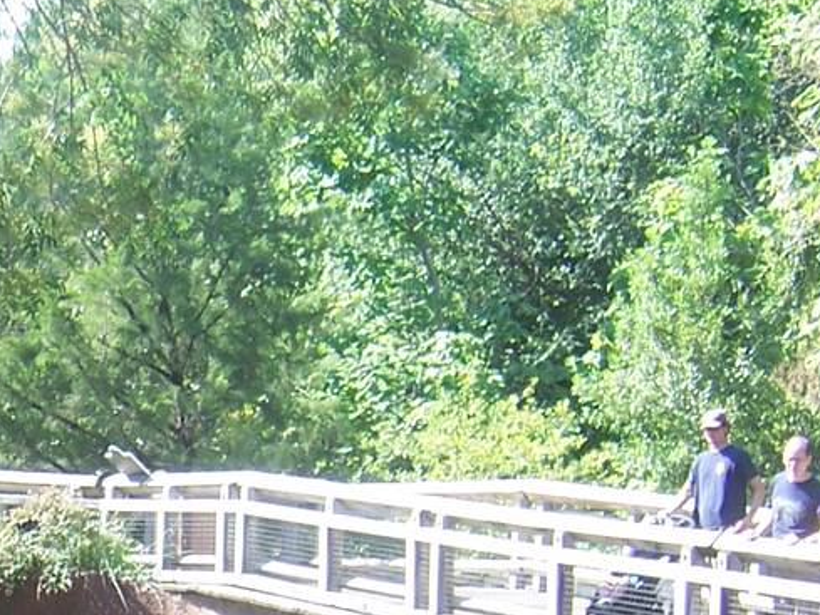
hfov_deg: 16.8
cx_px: -335
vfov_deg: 13.1
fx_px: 2559
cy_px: 871
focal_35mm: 108
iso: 80
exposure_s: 1/180
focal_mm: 5.5
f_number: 3.4
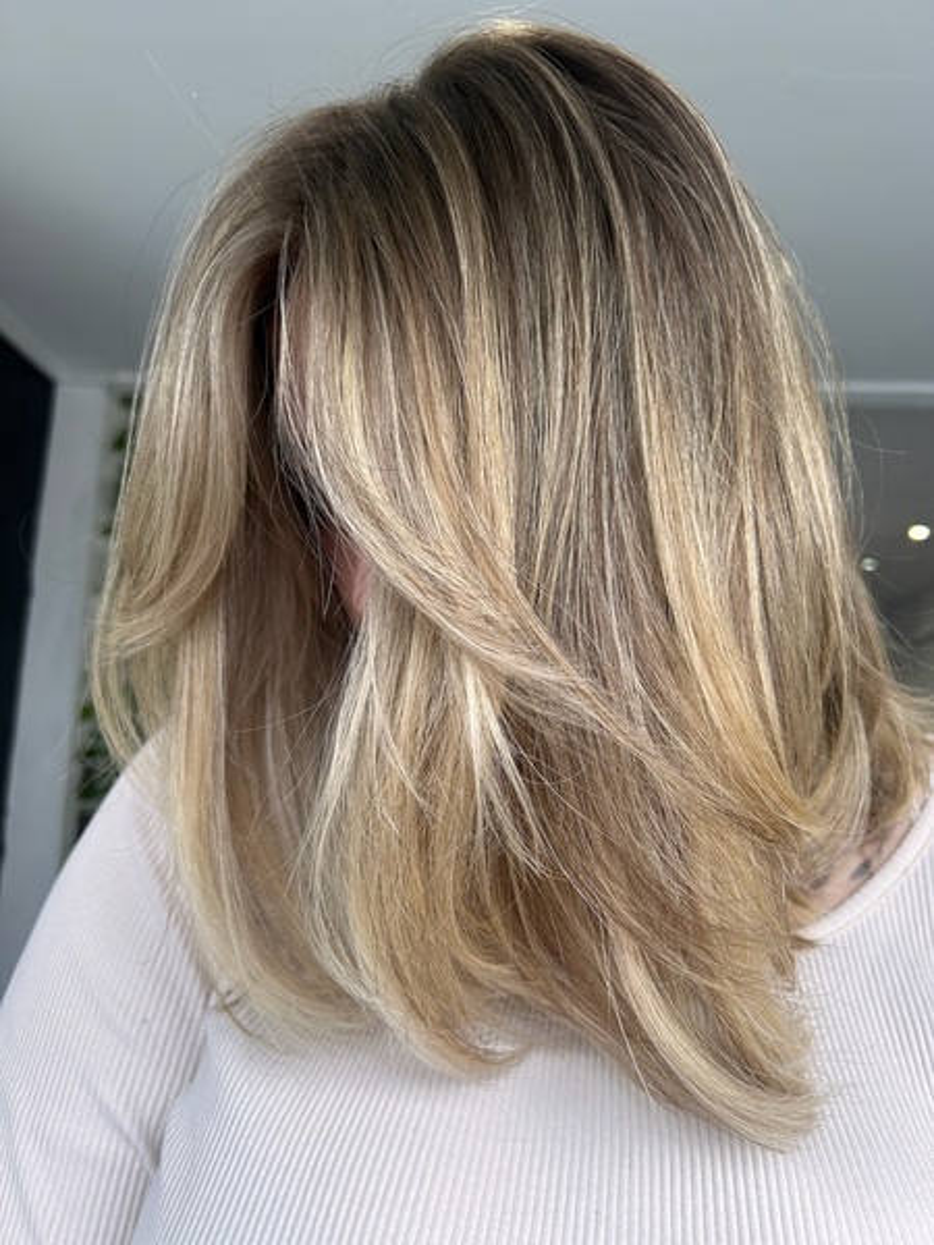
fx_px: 935
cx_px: 467
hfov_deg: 53.1
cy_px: 622
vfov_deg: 67.3
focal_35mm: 26
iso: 32
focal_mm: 5.7
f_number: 1.5
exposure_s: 1/143
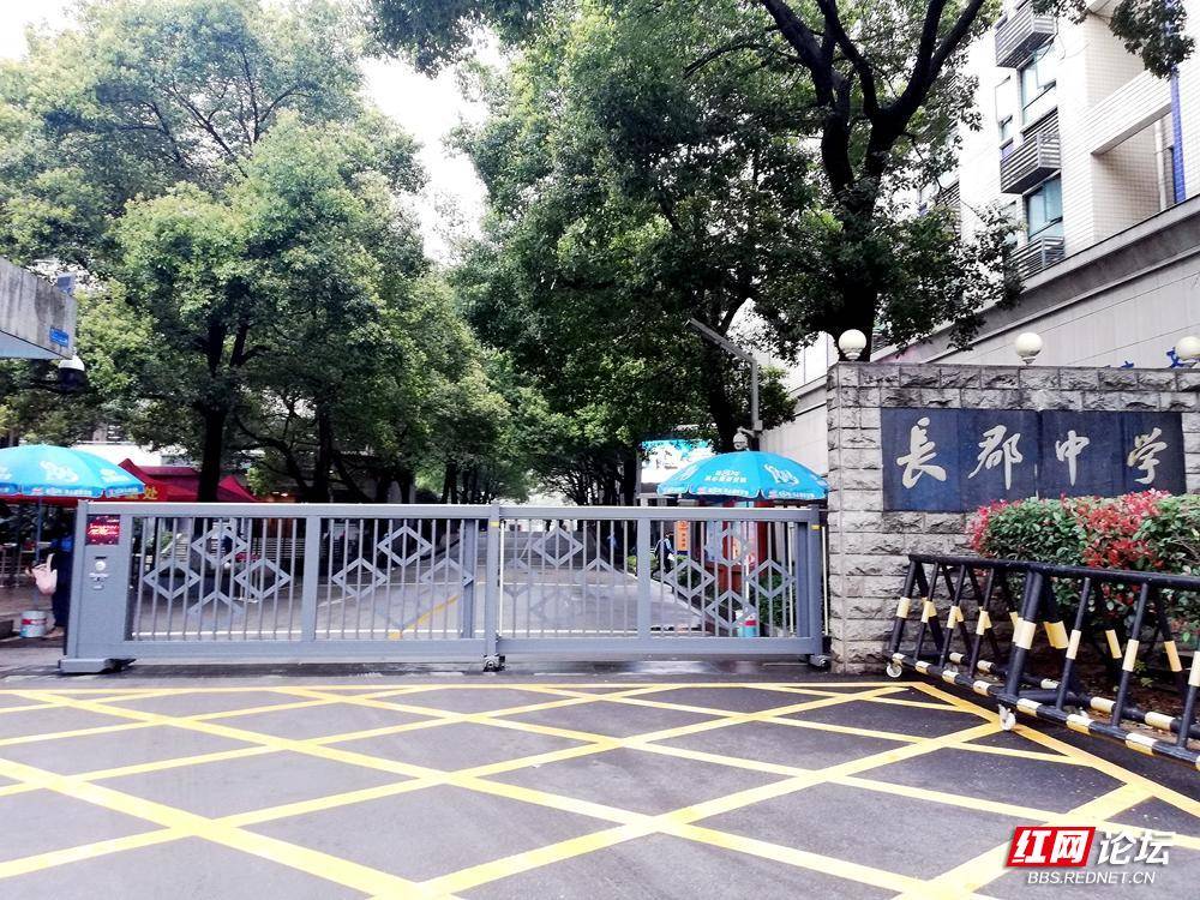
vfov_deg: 51.4
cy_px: 450
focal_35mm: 27
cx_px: 600
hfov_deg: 65.3
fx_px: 936
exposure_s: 1/50
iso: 160
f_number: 2.2
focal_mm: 3.81
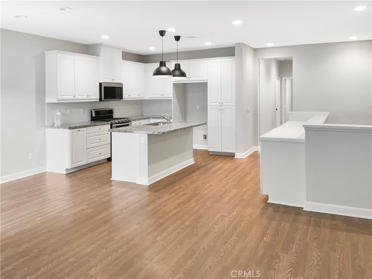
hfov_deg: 61.7
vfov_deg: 48.2
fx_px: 312
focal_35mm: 29
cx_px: 186
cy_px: 140
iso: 50
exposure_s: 1/60
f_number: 1.8
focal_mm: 3
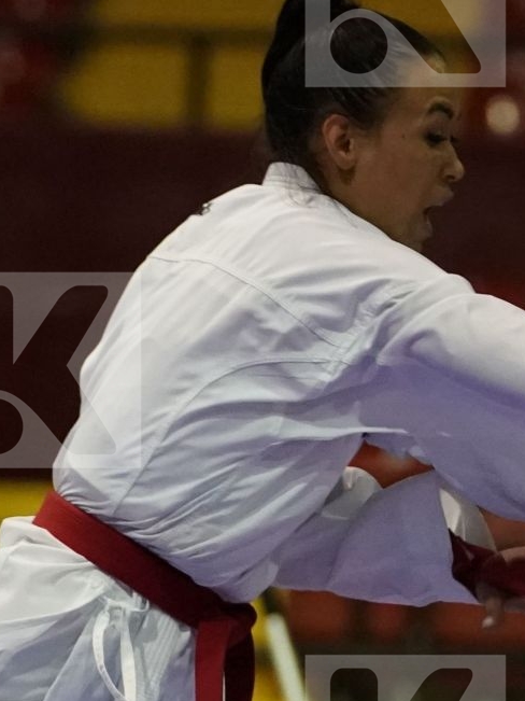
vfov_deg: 3.7
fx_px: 10701
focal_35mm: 529
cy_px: 370
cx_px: 406
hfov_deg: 2.8
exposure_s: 1/800
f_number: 2.8
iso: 6400
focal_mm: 133
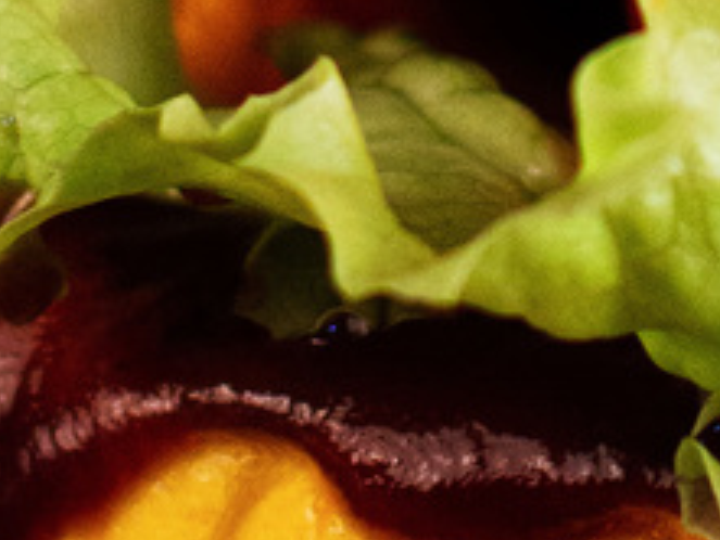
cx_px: 1147
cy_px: -851
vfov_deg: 2.5
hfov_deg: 3.4
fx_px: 12258
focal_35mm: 589
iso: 200
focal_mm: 50
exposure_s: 1/100
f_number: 2.8
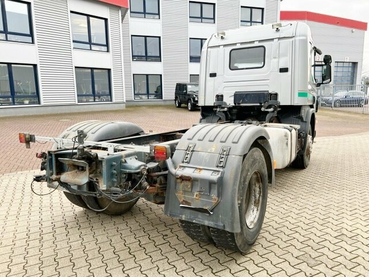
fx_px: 277
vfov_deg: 53.1
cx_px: 184
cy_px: 138
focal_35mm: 26
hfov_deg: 67.3
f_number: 1.5
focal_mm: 5.7
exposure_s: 1/303
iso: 50
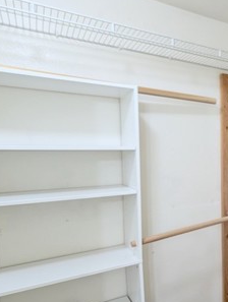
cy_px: 169
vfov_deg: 63.1
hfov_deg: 42.5
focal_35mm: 28
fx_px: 245
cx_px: 232
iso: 47
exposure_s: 1/30
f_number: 2.2
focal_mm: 1.95
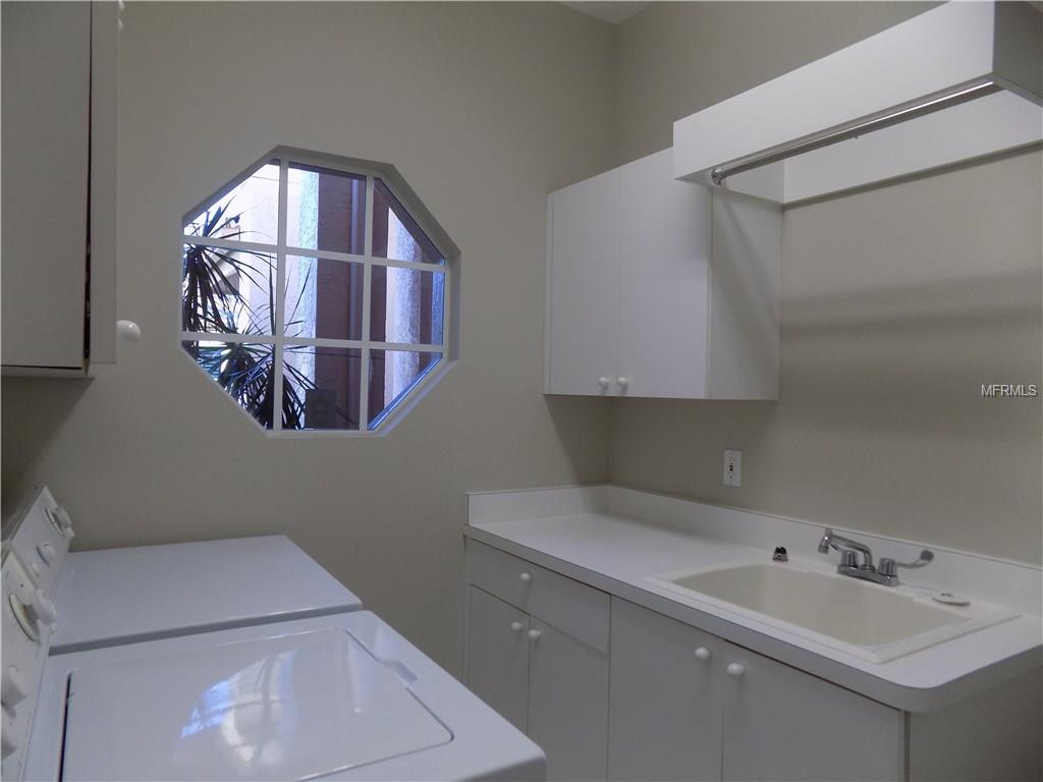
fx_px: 693
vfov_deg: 58.9
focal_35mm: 23
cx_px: 522
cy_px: 391
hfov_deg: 73.9
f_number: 3.1
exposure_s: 1/30
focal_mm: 4
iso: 125
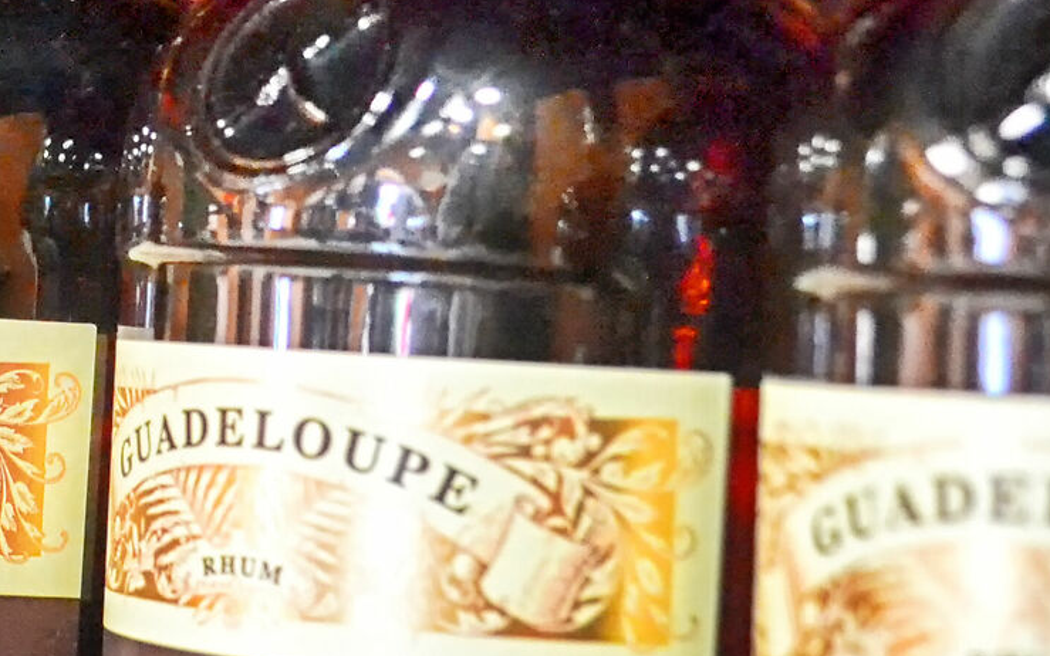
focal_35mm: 129
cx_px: -92
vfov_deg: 10.1
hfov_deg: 15.8
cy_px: 152
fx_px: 3692
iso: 3200
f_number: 4.2
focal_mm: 26
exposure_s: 1/13
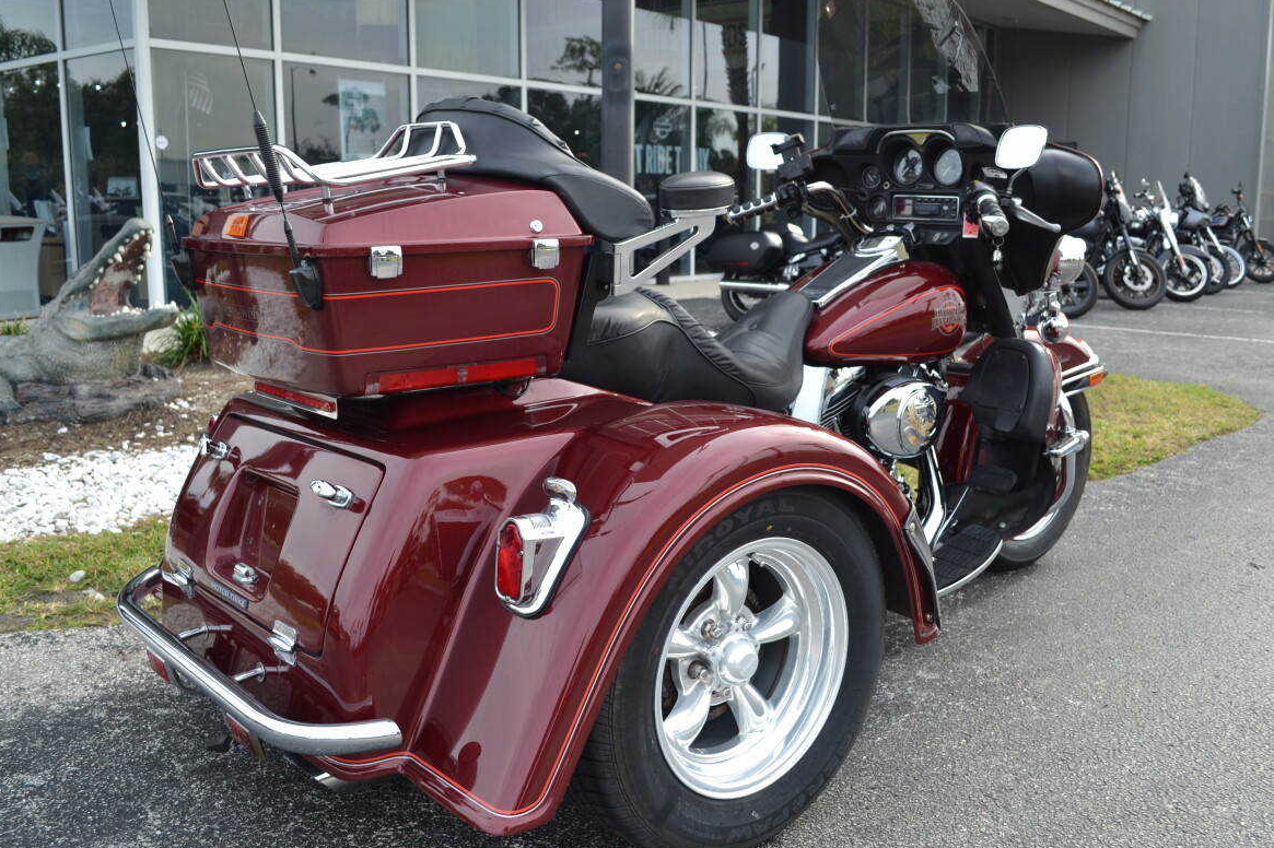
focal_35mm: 34
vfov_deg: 38.9
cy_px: 416
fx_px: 1203
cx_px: 652
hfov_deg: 55.8
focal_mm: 22
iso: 110
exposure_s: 1/125
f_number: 5.6
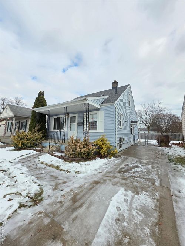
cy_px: 123
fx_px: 93
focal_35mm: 13
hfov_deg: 89.9
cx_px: 92
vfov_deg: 106.2
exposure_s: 1/805
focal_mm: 2.2
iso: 40
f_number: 1.9
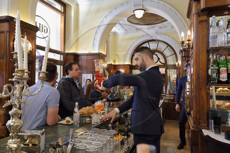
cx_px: 115
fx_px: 192
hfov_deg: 61.9
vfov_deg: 43.6
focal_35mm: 30
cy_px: 76
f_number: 5.6
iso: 800
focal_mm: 30
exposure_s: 1/40
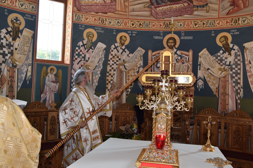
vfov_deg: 36.9
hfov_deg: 53.1
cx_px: 126
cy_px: 84
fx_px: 253
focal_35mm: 36
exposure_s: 1/80
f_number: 5
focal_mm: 24
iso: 500
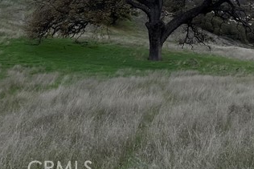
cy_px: -13
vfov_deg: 21.3
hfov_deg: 32.7
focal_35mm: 61
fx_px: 431
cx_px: 162
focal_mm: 3
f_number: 1.8
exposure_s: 1/1577
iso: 16
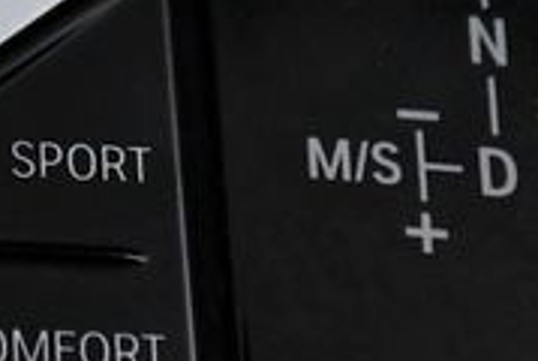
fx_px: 4970
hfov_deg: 6.2
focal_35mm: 332
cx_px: -36
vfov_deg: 4.1
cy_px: -206
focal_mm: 62
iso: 2500
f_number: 5.6
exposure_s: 1/500
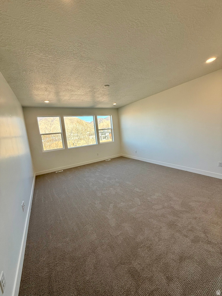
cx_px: 111
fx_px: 120
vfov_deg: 102.1
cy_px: 148
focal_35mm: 14
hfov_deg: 85.7
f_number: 2.2
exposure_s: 1/168
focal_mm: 2.22
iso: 64
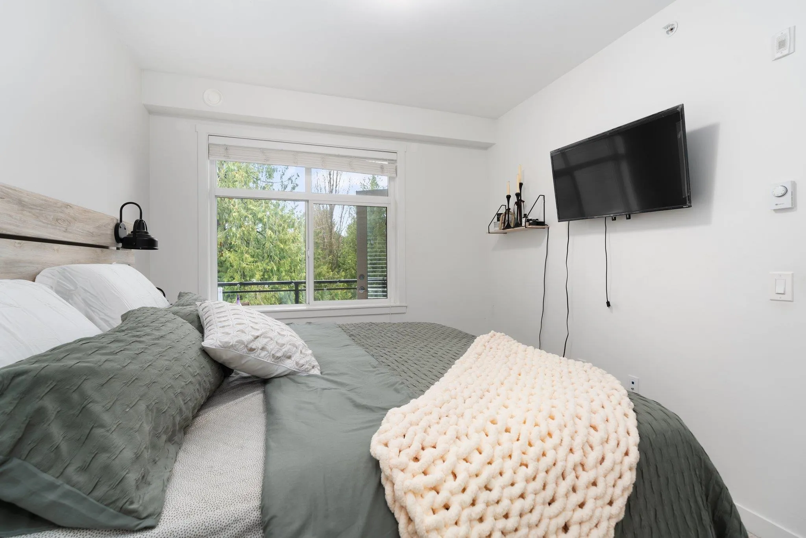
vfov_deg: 73.8
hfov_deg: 96.7
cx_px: 403
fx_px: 358
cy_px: 269
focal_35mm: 16
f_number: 7.1
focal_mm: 16
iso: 100
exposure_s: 1/40
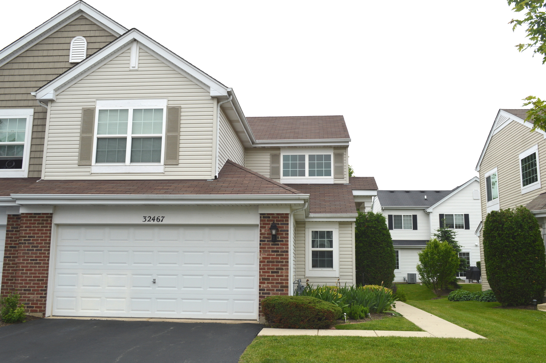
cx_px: 273
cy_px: 182
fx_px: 500
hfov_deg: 57.3
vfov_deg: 39.9
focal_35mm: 33
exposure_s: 1/200
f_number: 7.1
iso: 100
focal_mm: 22
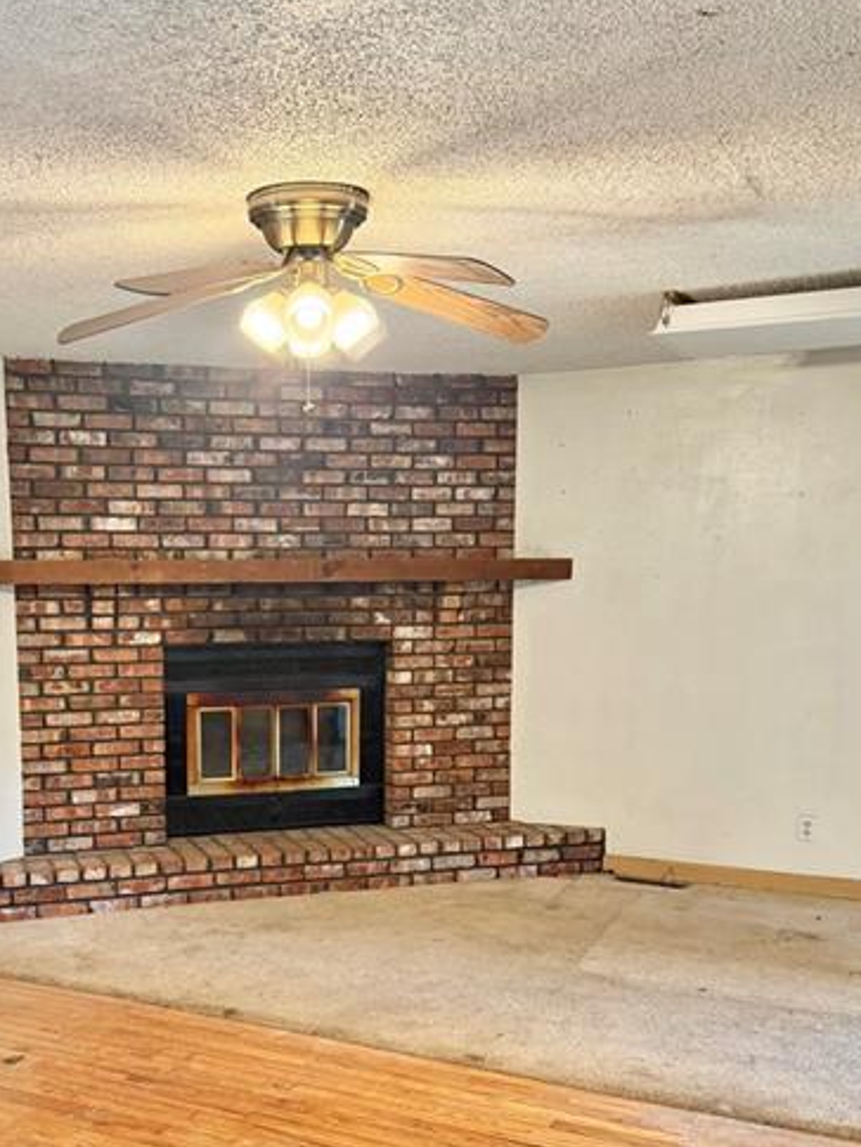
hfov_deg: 37.3
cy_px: 731
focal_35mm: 38
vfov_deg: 48.4
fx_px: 1260
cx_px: 281
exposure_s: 1/60
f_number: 1.78
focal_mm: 6.76
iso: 250
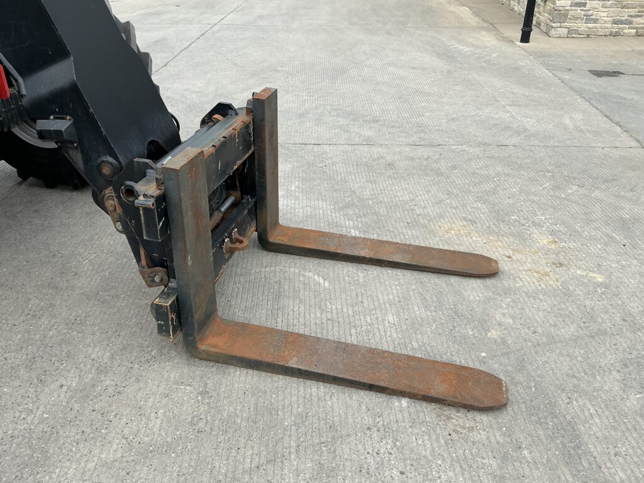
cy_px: 242
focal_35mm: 28
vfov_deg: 49.7
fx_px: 521
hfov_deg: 63.4
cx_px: 322
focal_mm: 3
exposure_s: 1/580
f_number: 1.8
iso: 25
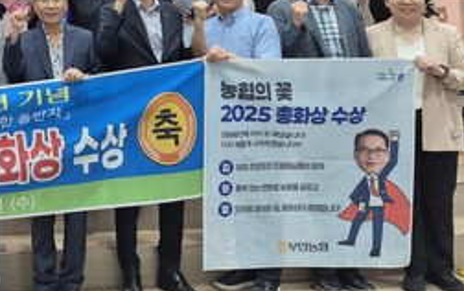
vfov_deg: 21.2
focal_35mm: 58
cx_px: -52
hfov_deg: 31.1
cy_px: -39
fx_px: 734
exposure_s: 1/120
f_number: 1.8
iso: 125
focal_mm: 5.4
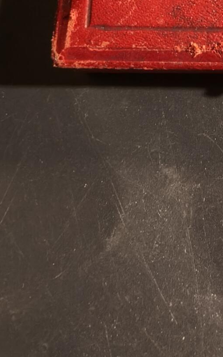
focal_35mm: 54
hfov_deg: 21.5
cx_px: 295
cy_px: -28
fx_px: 525
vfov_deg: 33.2
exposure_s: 1/50
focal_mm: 2.32
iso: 200
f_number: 2
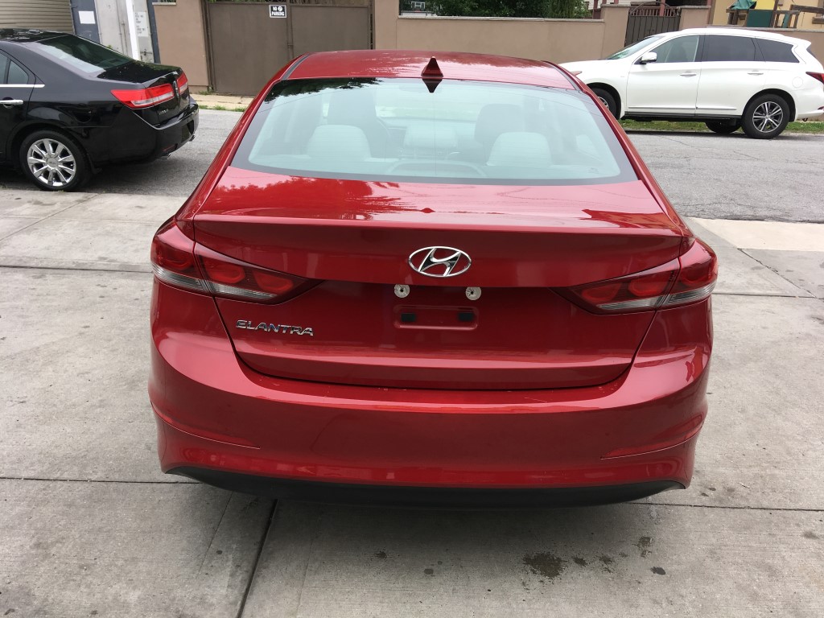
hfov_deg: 61.7
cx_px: 412
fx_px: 690
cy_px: 309
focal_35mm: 29
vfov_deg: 48.2
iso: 25
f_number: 2.2
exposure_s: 1/450
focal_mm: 4.15
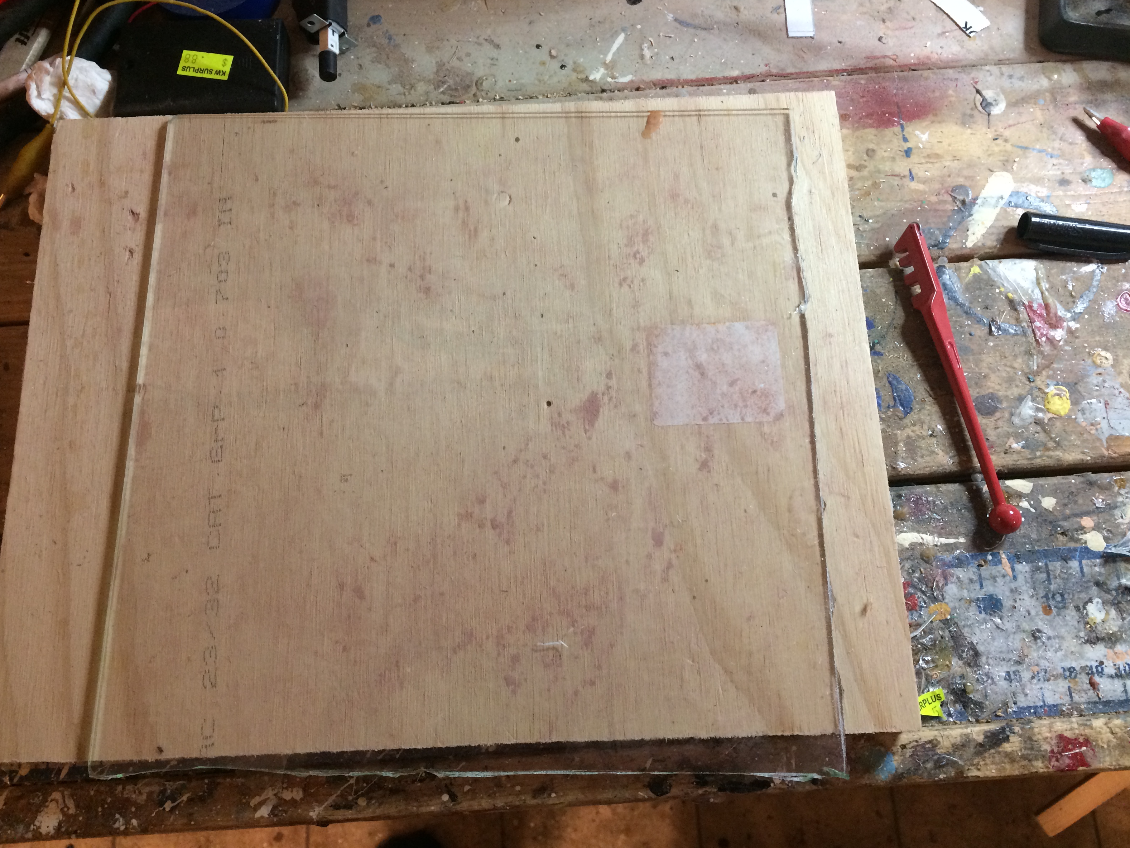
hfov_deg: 60.0
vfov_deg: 46.8
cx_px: 548
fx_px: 979
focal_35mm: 30
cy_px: 411
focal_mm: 4.15
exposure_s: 1/30
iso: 160
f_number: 2.2
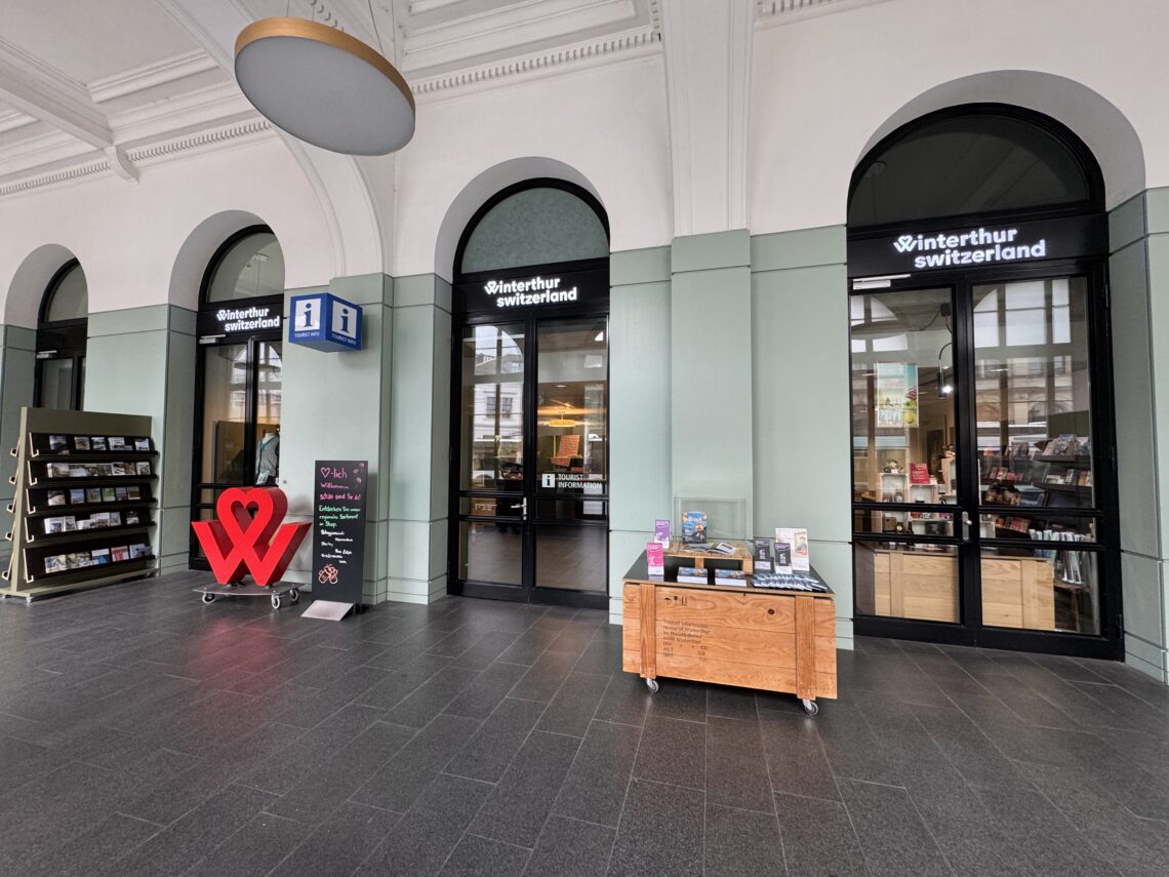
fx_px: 473
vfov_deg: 85.7
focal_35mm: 14
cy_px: 438
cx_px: 584
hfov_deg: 102.1
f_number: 2.2
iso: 160
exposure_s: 1/100
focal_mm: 2.22
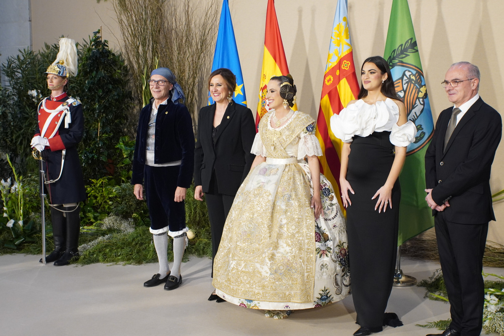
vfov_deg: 25.8
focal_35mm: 52
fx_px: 735
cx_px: 252
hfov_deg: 37.9
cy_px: 168
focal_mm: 35
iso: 1000
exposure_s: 1/60
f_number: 6.3
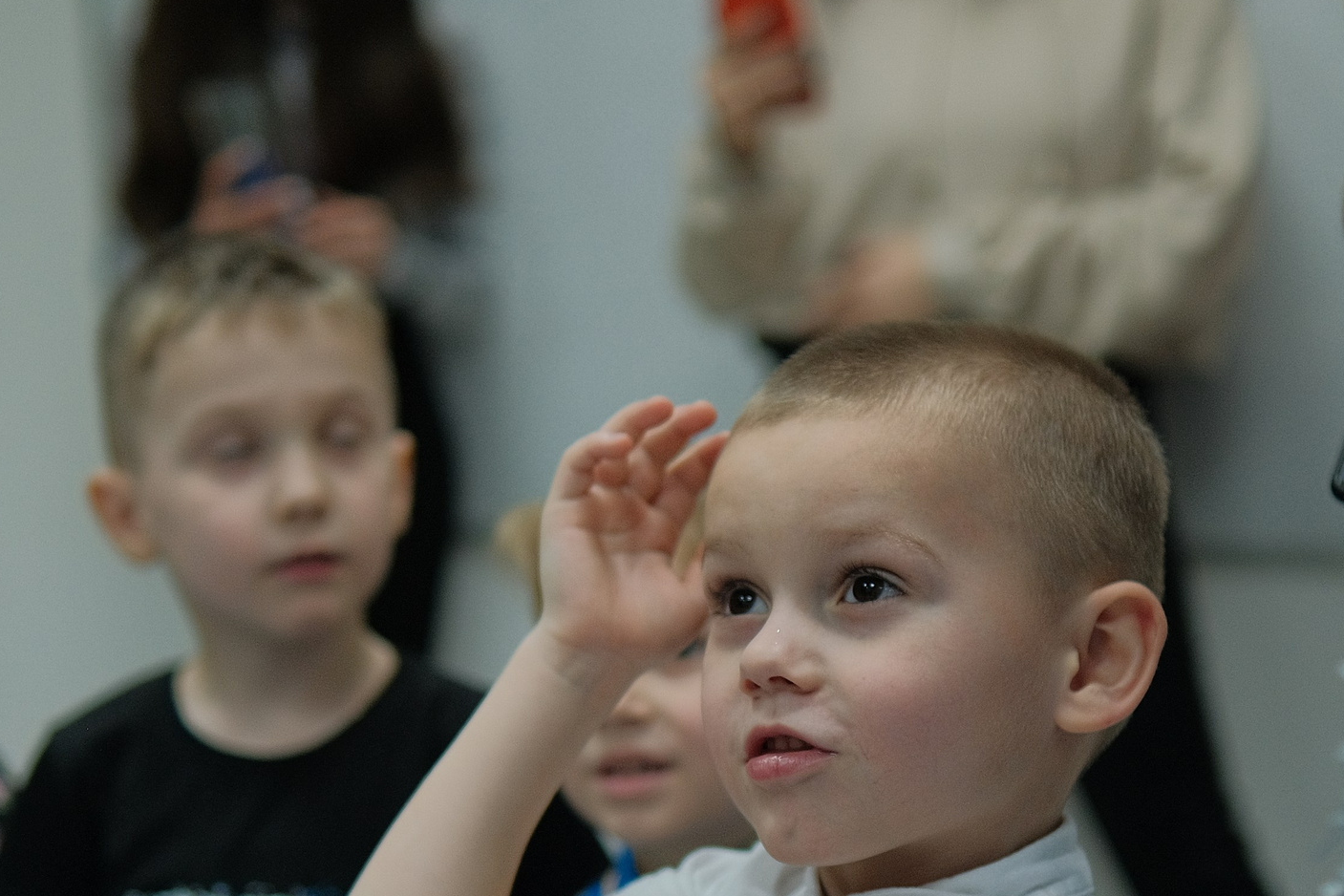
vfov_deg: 14.9
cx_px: 737
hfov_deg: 22.4
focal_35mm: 91
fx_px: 3397
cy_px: 732
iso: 500
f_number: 1.6
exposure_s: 1/125
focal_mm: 33
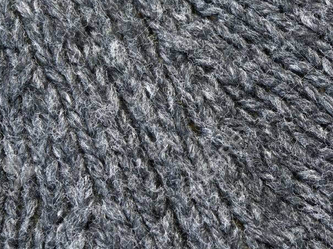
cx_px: 313
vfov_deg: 6.0
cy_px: 145
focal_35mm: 247
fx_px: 2376
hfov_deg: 8.0
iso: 100
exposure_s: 1/2
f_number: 11
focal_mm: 80
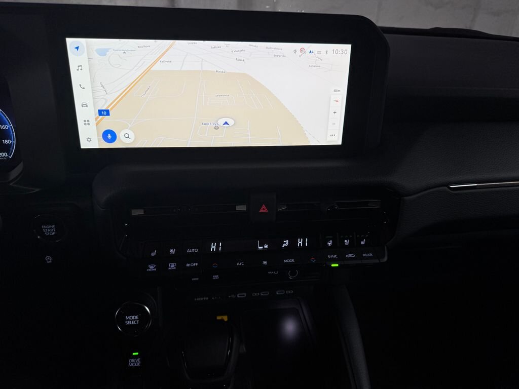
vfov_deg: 56.8
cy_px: 194
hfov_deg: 71.6
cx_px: 260
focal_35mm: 24
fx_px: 360
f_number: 1.78
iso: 64
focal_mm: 6.76
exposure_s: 1/122
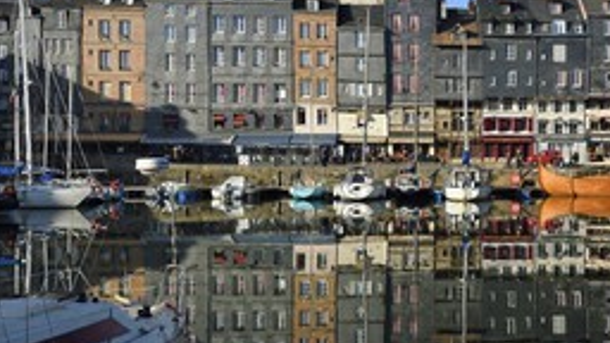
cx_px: 487
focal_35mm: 55
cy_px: 162
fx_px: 890
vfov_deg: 21.8
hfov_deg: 36.6
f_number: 11
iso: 200
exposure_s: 1/250
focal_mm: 32
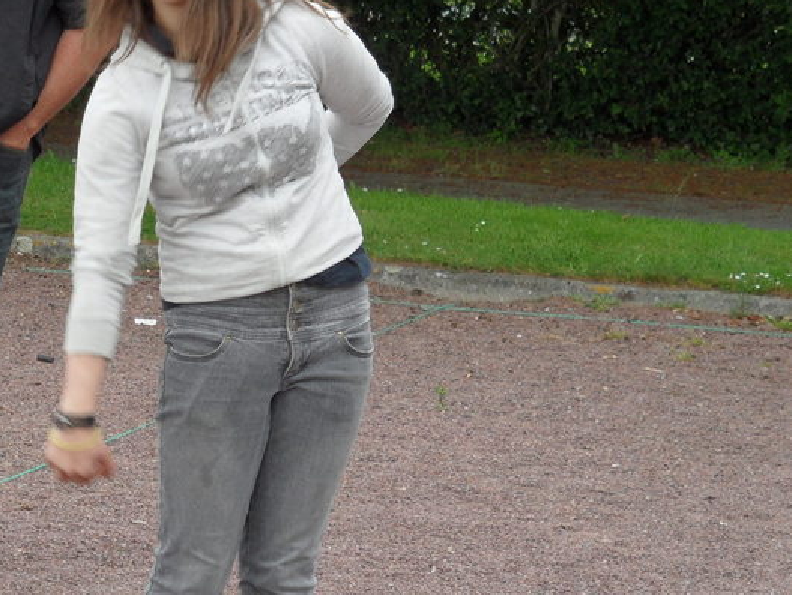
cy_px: 282
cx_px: 286
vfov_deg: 5.5
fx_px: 6250
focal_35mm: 273
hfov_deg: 7.2
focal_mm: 24.6
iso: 100
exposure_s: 1/125
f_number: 4.4
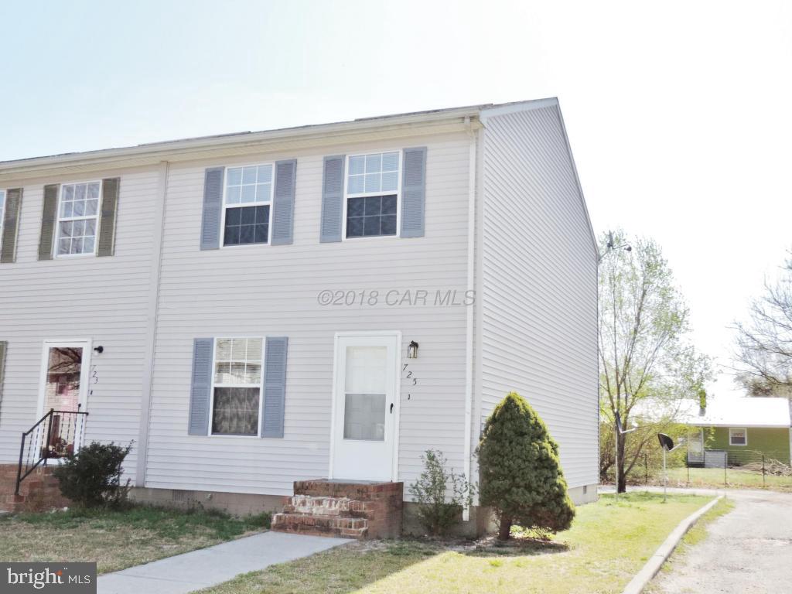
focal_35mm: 40
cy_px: 297
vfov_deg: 36.0
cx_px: 396
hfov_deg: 46.8
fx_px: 915
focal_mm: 7.1
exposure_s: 1/1600
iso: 200
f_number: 3.3
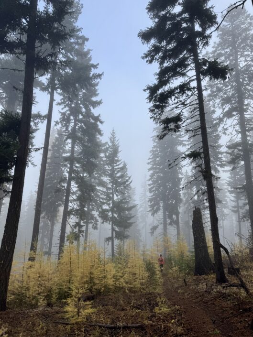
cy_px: 168
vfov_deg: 71.6
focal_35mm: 24
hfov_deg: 56.8
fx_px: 234
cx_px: 126
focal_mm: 6.76
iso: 80
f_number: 1.78
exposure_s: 1/1285
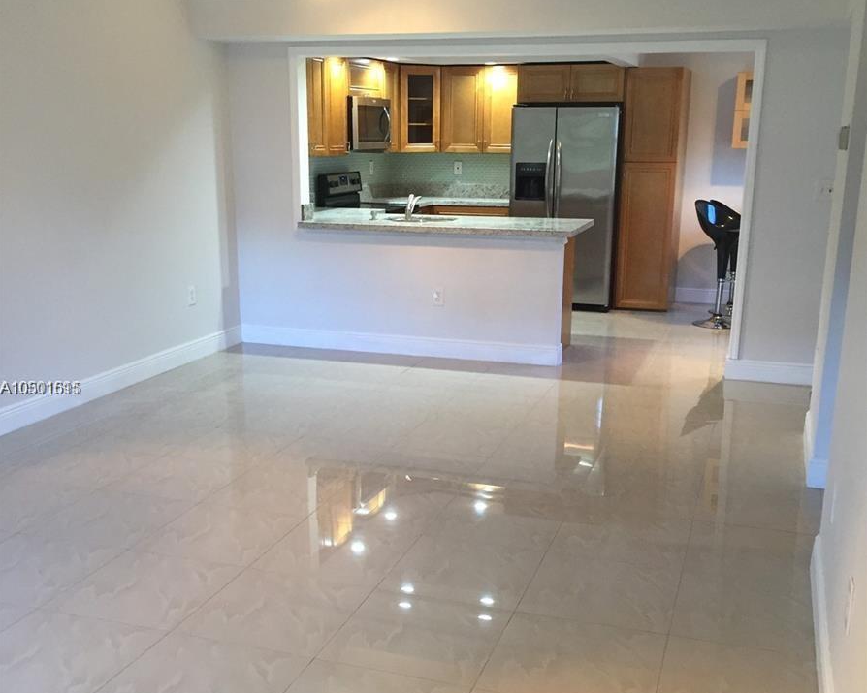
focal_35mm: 38
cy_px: 390
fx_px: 975
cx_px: 433
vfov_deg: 39.1
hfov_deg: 47.9
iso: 125
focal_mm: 4.15
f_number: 2.2
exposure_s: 1/30
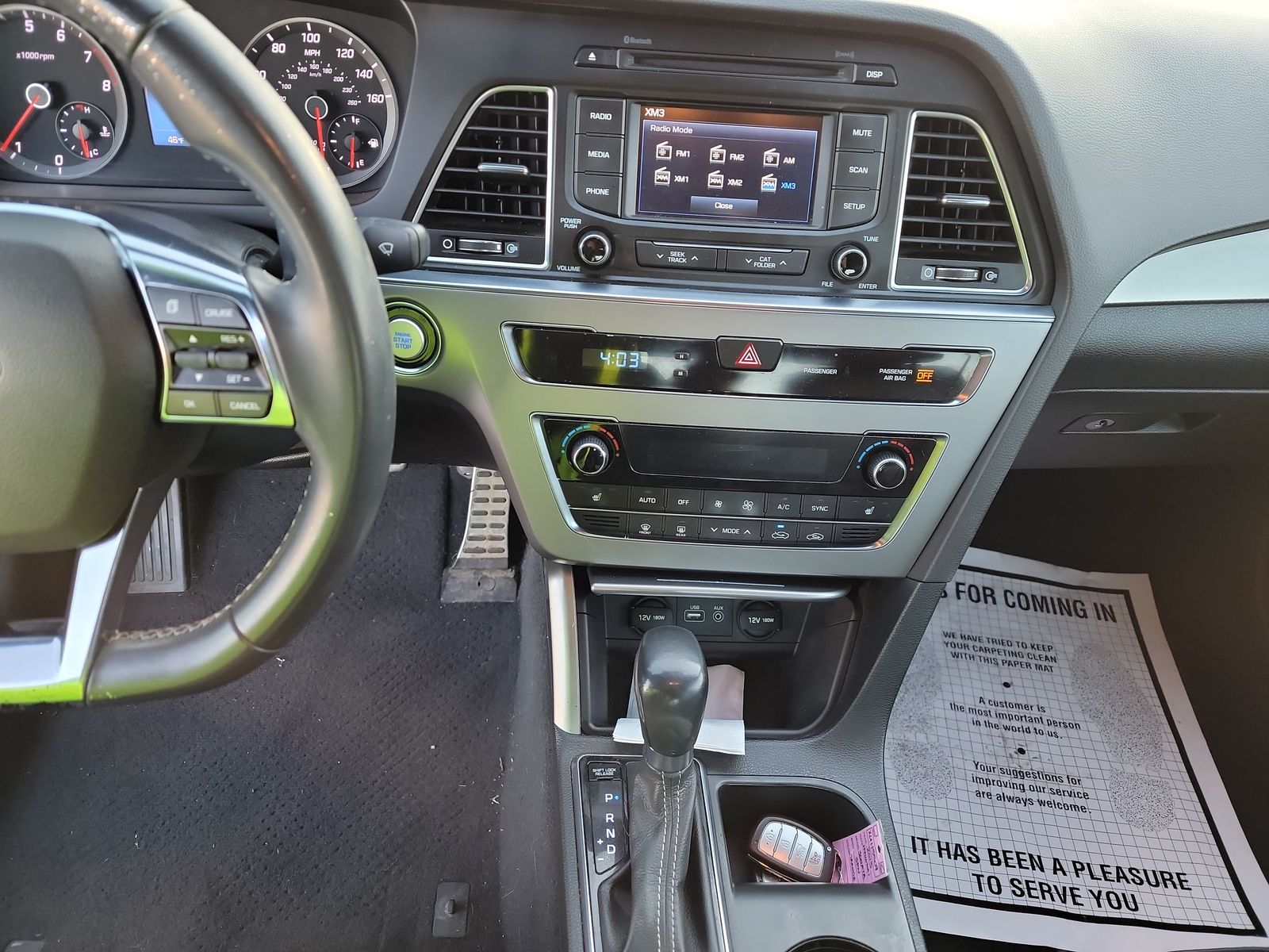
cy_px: 476
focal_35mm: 24
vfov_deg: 56.8
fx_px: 880
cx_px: 634
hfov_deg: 71.6
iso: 526
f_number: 1.8
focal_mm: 6.7
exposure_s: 1/59
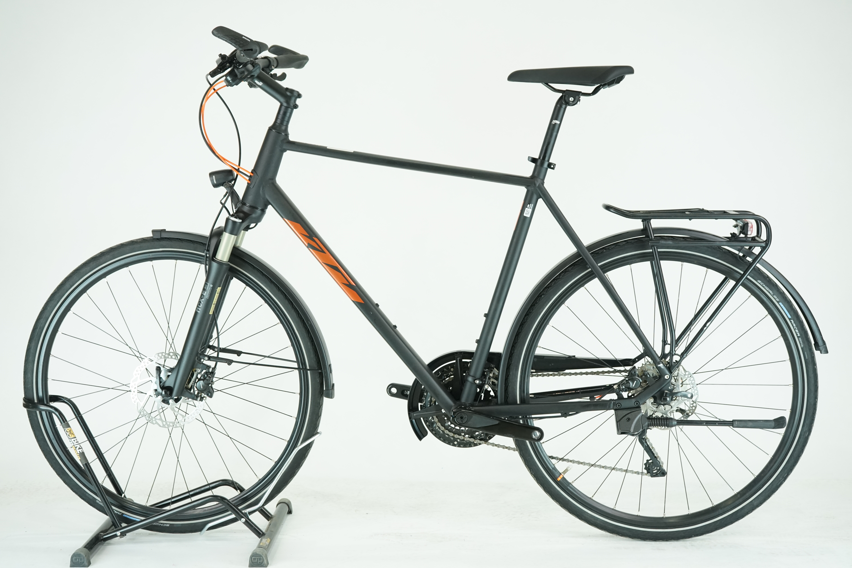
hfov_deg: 38.9
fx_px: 1207
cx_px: 426
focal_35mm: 51
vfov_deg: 26.5
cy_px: 284
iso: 1600
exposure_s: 1/200
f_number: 5.6
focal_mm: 51
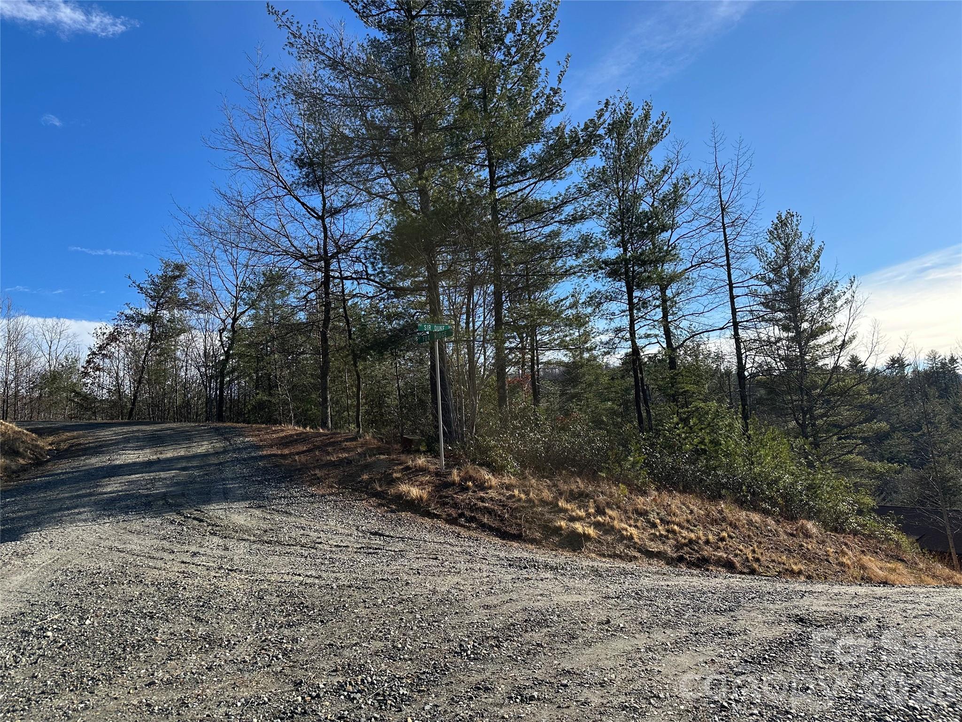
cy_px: 361
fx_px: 667
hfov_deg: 71.6
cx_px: 481
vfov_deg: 56.8
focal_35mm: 24
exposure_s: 1/3247
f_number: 1.78
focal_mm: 6.86
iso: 80
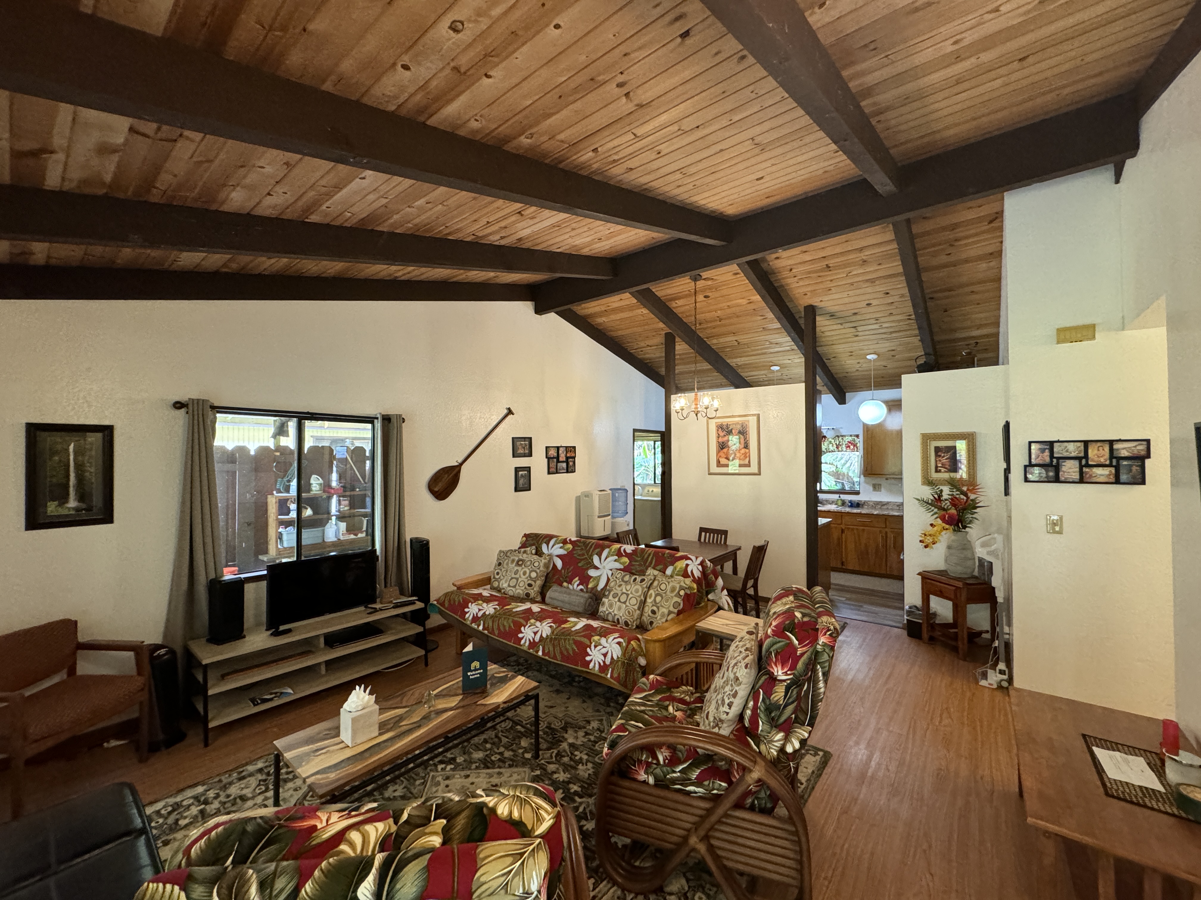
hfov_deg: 102.1
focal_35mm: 14
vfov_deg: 85.7
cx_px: 600
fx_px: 486
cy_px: 450
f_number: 2.2
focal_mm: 2.22
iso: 500
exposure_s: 1/60
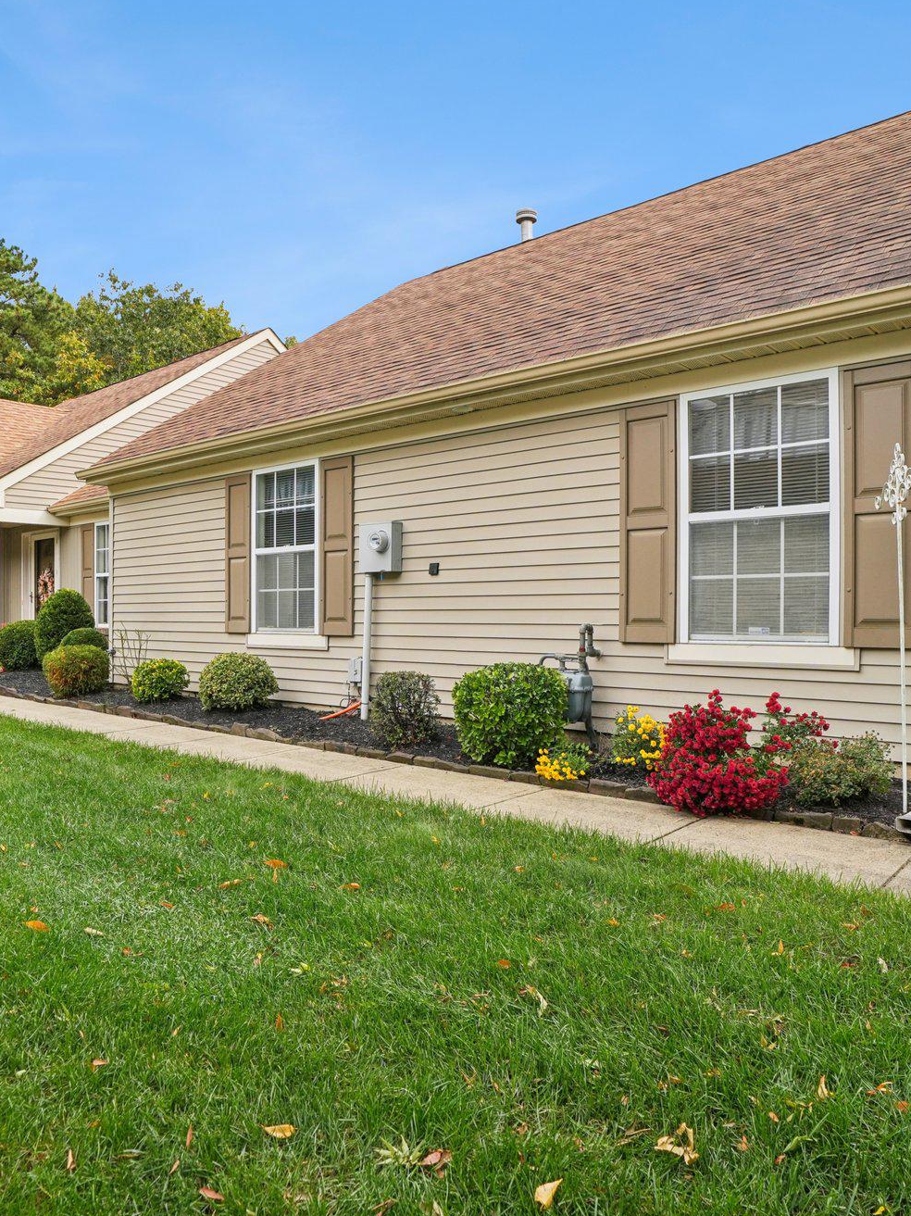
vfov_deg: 71.6
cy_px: 592
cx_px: 369
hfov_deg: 56.4
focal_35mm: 24
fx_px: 843
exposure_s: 1/160
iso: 400
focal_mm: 16
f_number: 7.1
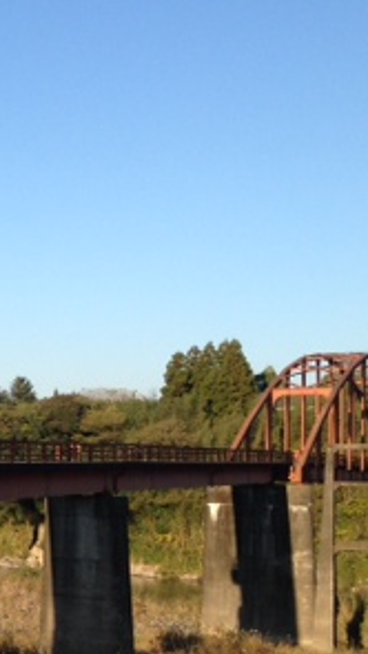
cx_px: -326
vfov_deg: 27.1
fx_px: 1353
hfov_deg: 13.6
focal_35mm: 78
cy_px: 412
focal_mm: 4.12
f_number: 2.4
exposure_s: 1/874
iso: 50
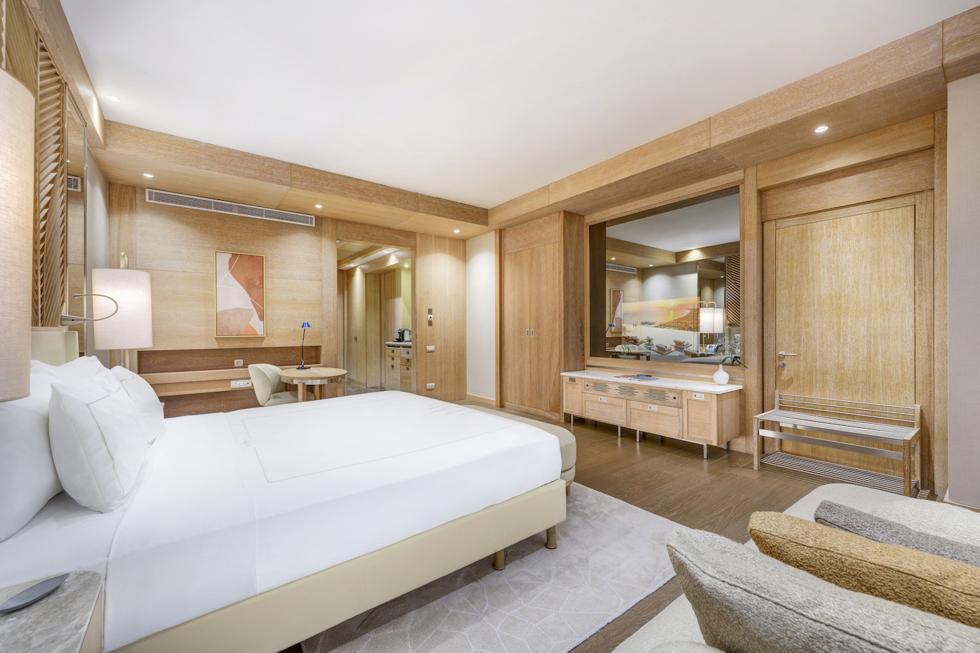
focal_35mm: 14
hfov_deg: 104.3
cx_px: 490
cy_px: 326
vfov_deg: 81.2
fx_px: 381
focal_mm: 14
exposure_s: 1.3
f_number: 11
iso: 100
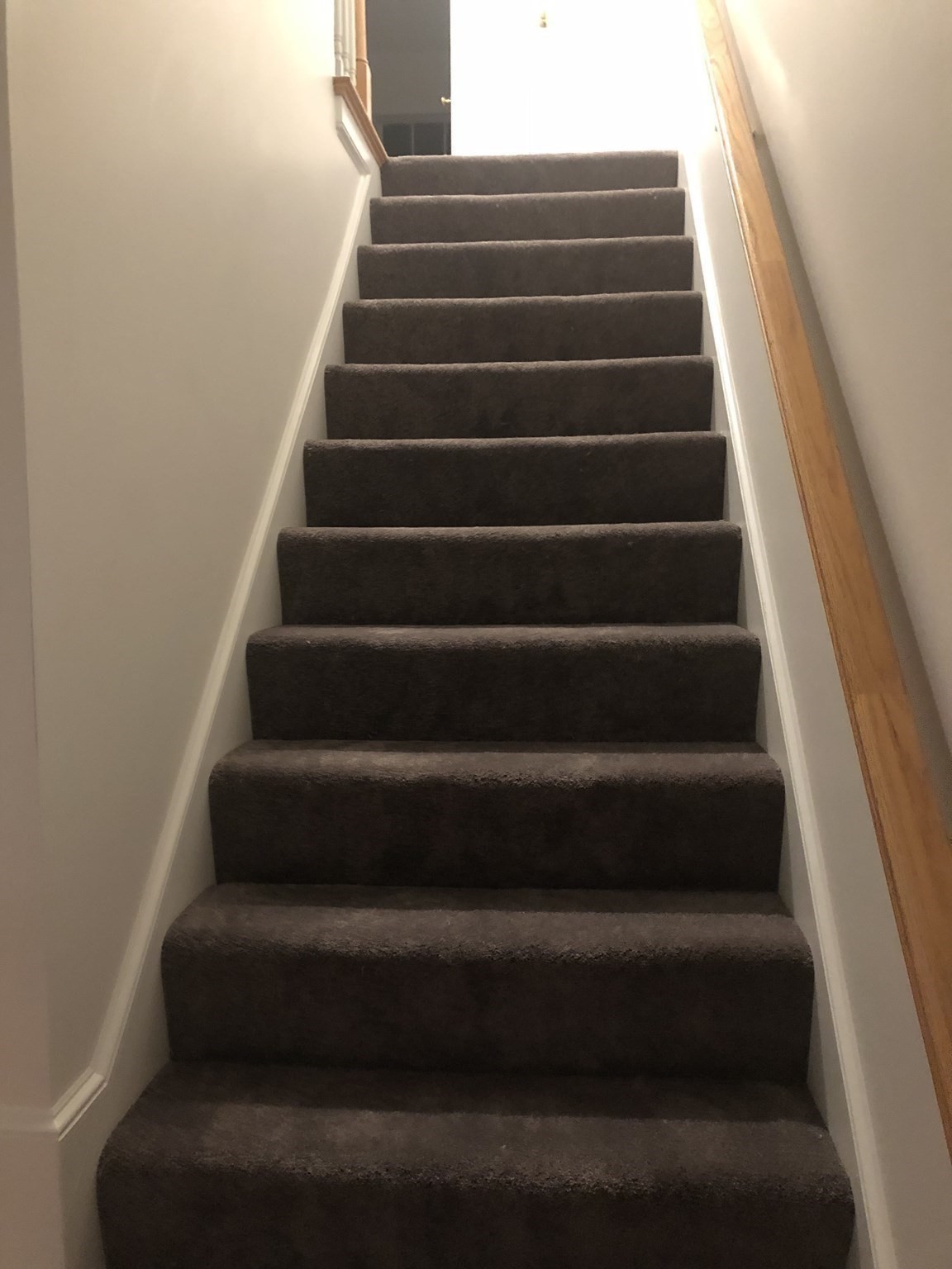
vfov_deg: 63.4
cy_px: 634
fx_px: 1027
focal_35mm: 28
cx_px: 476
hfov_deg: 49.7
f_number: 1.8
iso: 100
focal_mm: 4
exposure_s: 1/4
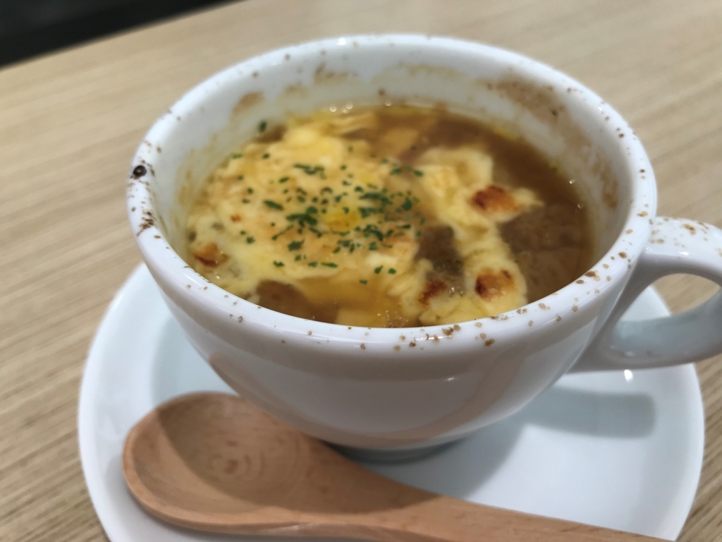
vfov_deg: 49.7
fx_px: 584
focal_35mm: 28
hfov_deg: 63.4
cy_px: 271
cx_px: 361
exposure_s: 1/118
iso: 20
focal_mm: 3.99
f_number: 1.8
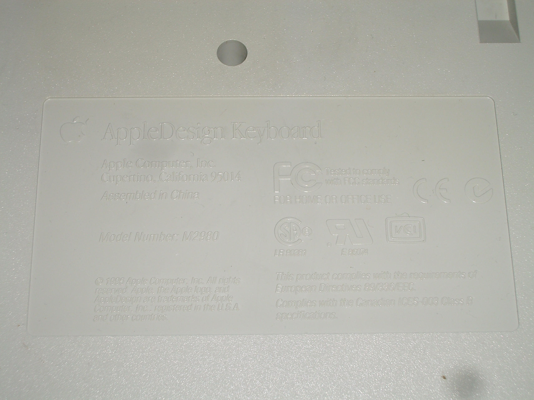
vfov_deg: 19.9
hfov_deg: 26.3
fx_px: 1142
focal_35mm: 74
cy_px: 200
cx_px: 267
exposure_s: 1/60
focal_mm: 12.2
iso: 80
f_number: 6.2
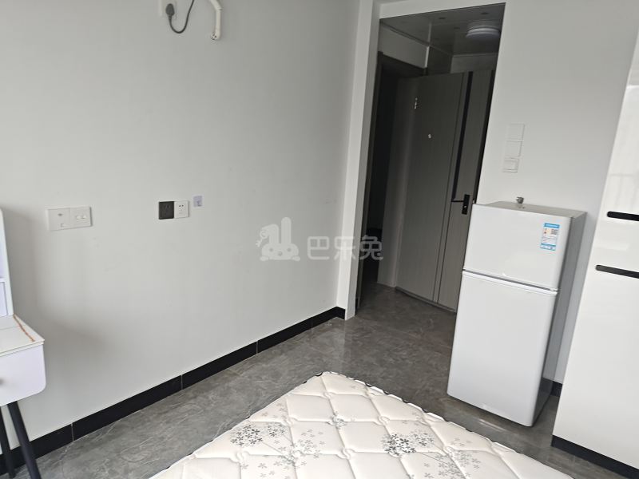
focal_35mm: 23
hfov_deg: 73.9
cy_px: 240
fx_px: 425
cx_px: 320
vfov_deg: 58.9
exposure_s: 1/100
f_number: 1.88
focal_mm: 5.56
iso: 115
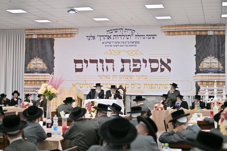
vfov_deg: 19.5
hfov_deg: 28.8
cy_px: 76
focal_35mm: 70
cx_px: 114
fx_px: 441
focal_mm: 70
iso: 400
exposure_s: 1/320
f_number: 2.8
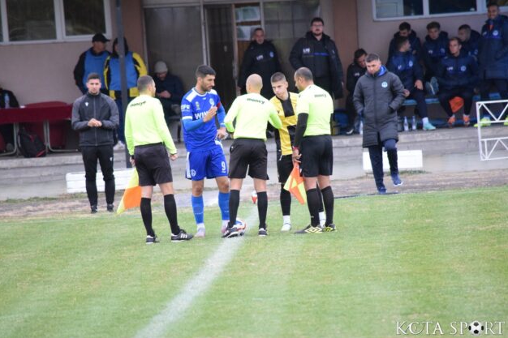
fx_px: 6390
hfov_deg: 4.6
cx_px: 253
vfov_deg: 3.0
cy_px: 169
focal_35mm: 453
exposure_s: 1/640
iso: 3200
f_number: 5.6
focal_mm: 300
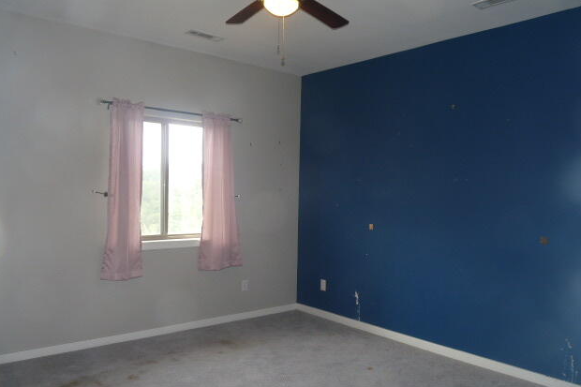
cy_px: 201
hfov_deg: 63.7
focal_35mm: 29
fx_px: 468
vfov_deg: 44.9
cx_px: 295
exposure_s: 1/30
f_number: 2.8
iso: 100
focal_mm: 4.8
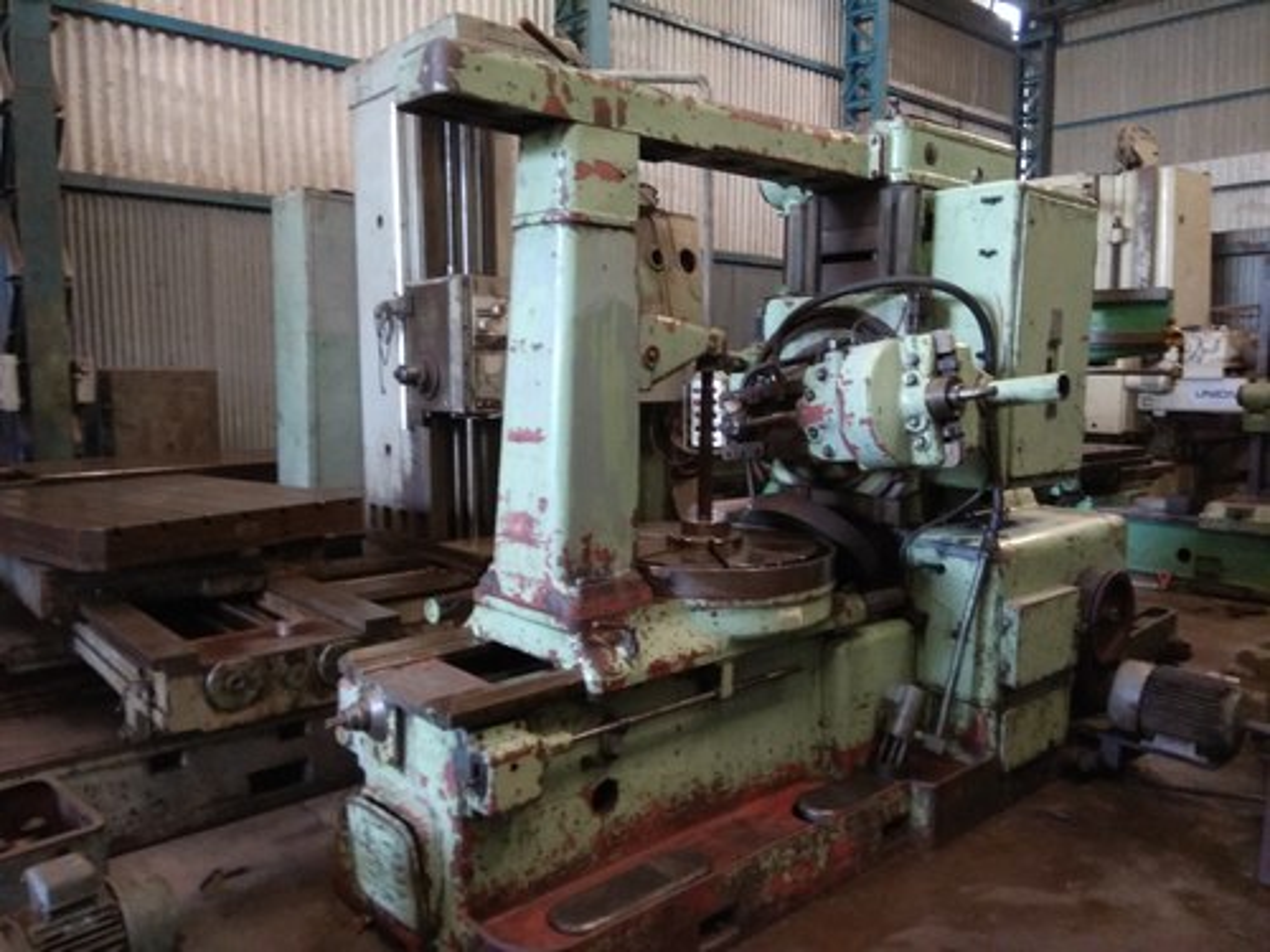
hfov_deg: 79.0
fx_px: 770
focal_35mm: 21
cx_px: 635
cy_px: 476
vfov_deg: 63.4
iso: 1000
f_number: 2
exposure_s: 1/14
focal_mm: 3.57
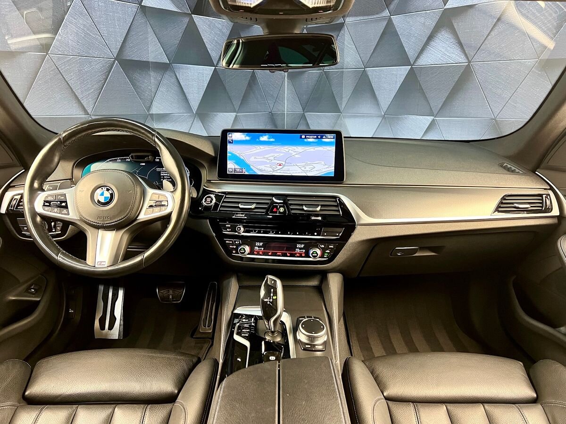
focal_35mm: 26
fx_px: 425
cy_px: 212
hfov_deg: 67.3
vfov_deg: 53.1
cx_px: 283
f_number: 1.5
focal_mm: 5.7
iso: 400
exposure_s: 1/59
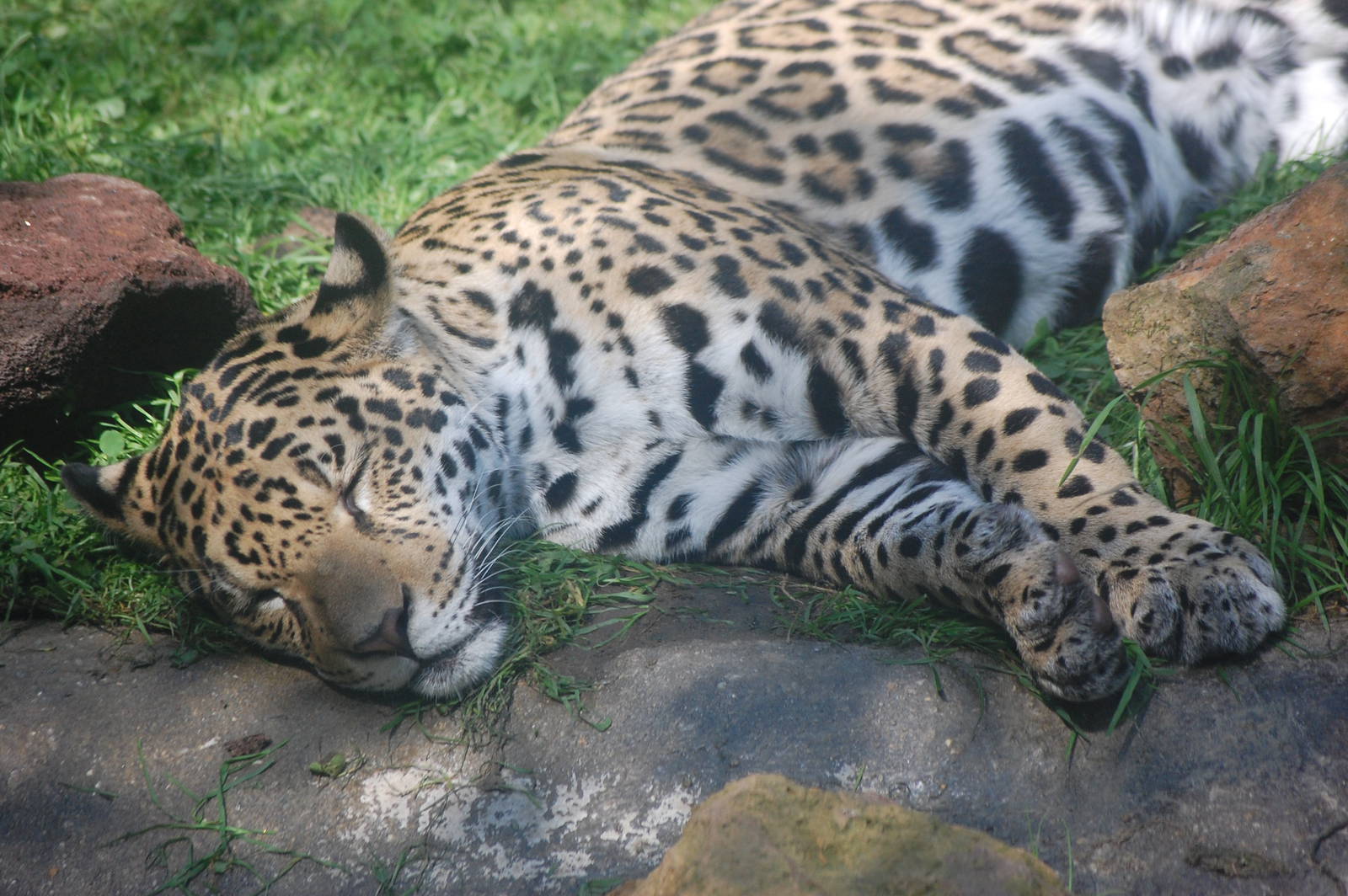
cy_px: 448
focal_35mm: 248
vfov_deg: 5.5
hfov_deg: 8.3
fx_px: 9260
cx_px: 674
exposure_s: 1/500
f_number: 5.3
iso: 560
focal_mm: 165
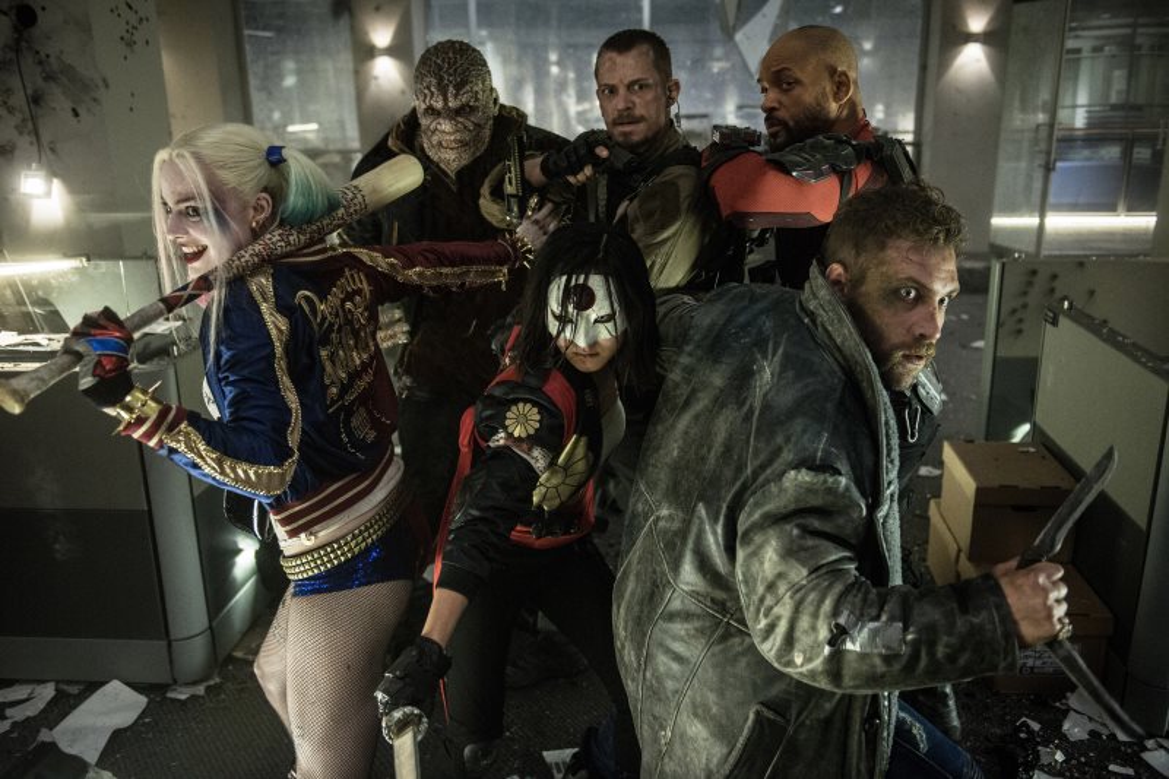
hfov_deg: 58.7
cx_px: 584
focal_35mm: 32
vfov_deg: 41.1
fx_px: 1039
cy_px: 390
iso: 1600
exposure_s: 1/160
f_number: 2.8
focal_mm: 32
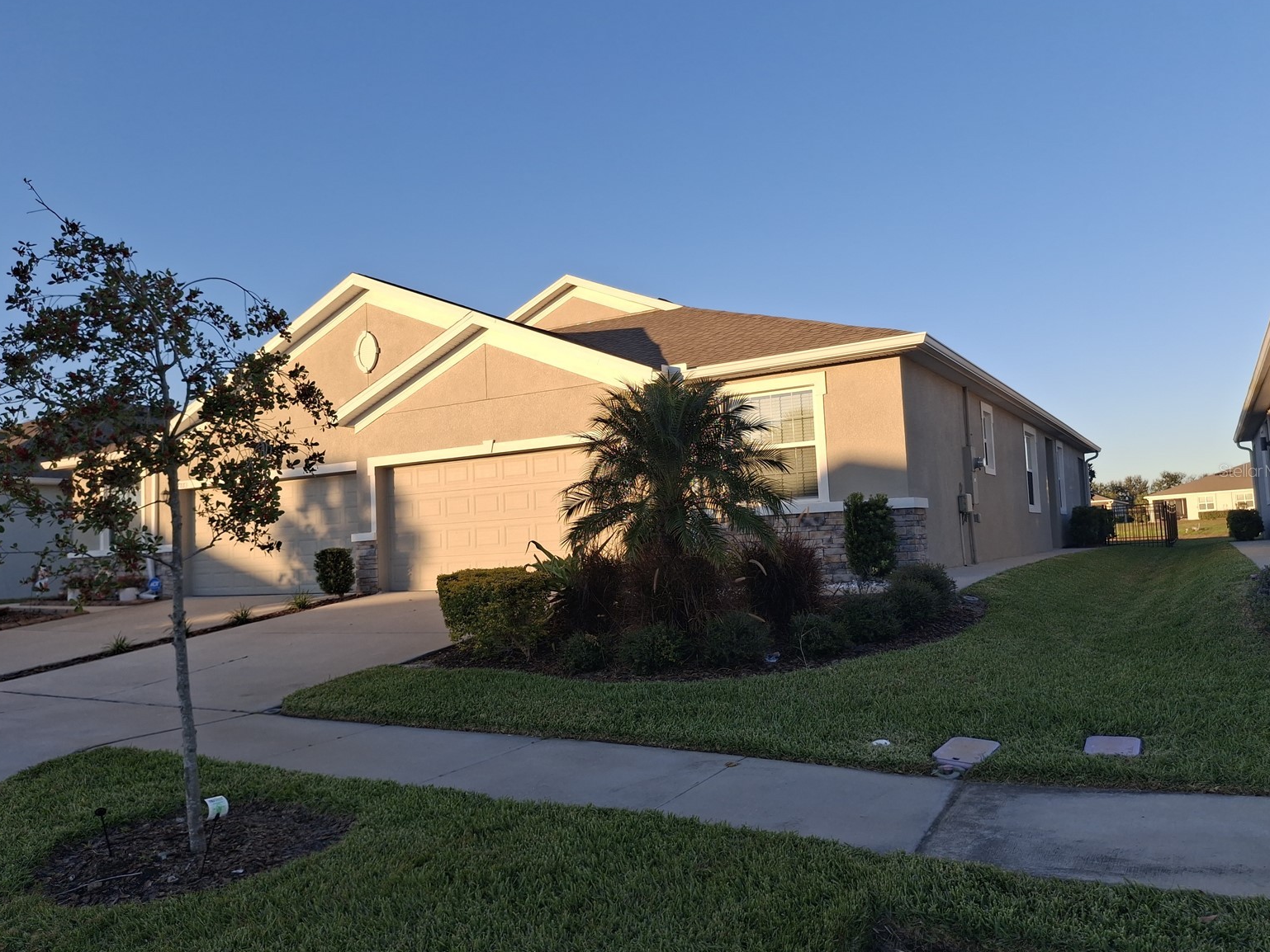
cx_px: 637
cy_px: 470
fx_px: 954
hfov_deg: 67.3
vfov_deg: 53.1
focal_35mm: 26
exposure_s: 1/1294
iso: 25
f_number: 1.8
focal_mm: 4.69
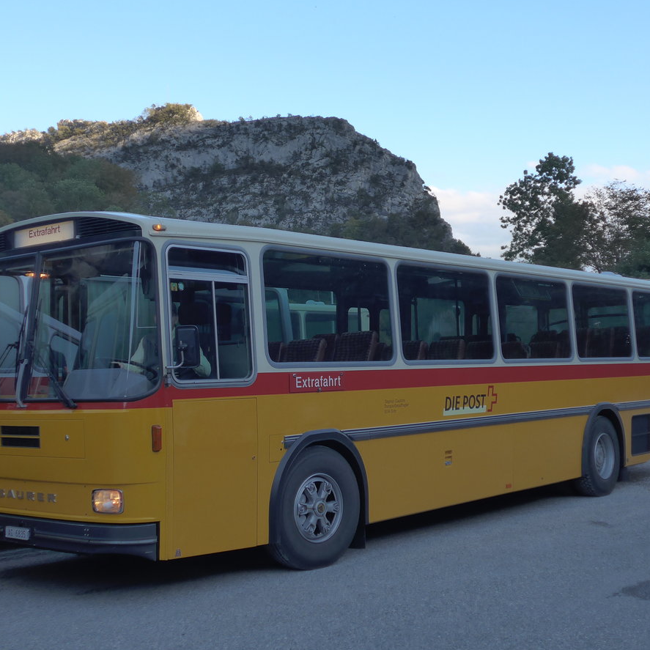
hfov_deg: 34.7
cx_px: 311
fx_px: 1041
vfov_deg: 34.7
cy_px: 325
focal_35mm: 49
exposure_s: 1/500
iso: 160
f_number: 2.6
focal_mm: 8.4
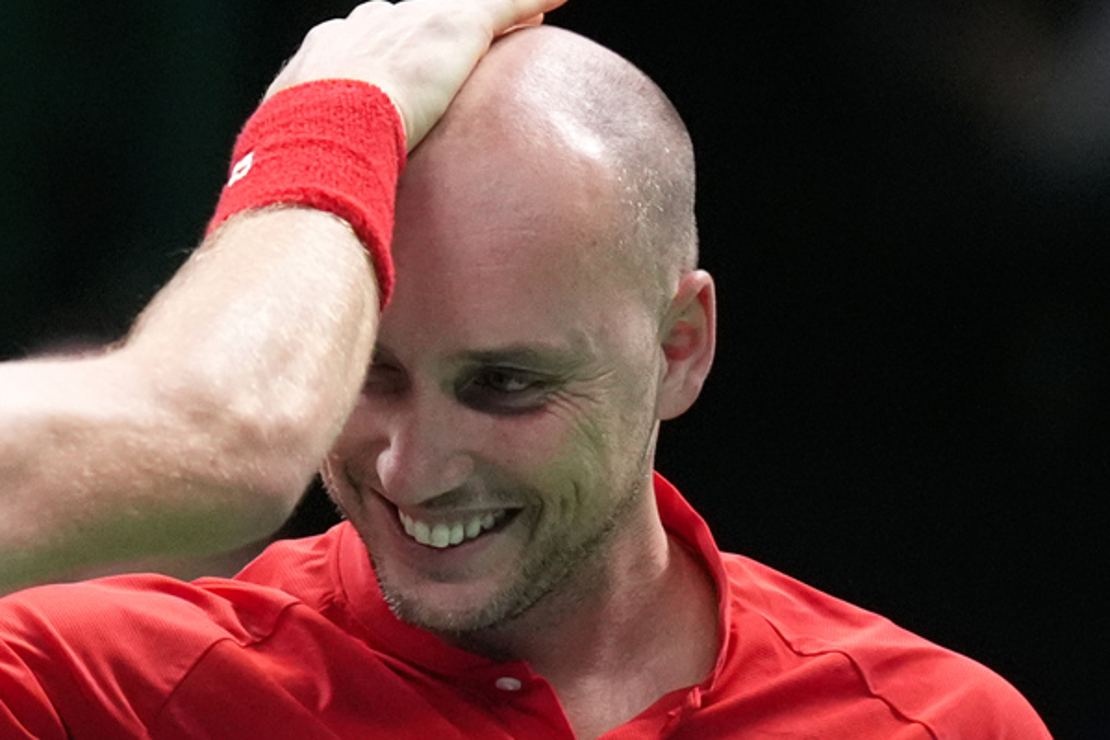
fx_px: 28820
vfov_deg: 1.5
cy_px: 468
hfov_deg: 2.2
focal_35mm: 935
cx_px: -106
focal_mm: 400
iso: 6400
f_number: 3.2
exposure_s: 1/2000
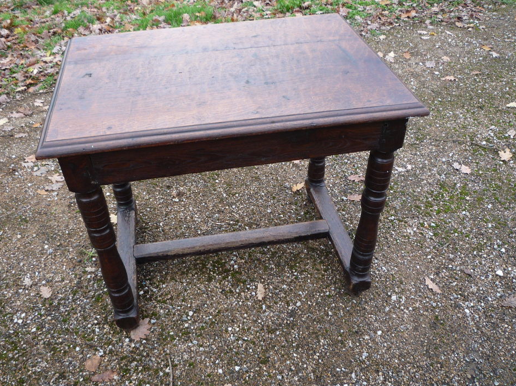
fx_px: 477
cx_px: 246
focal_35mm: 32
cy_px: 182
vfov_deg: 44.1
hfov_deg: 56.8
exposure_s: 1/50
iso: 100
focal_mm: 5.2
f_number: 3.3
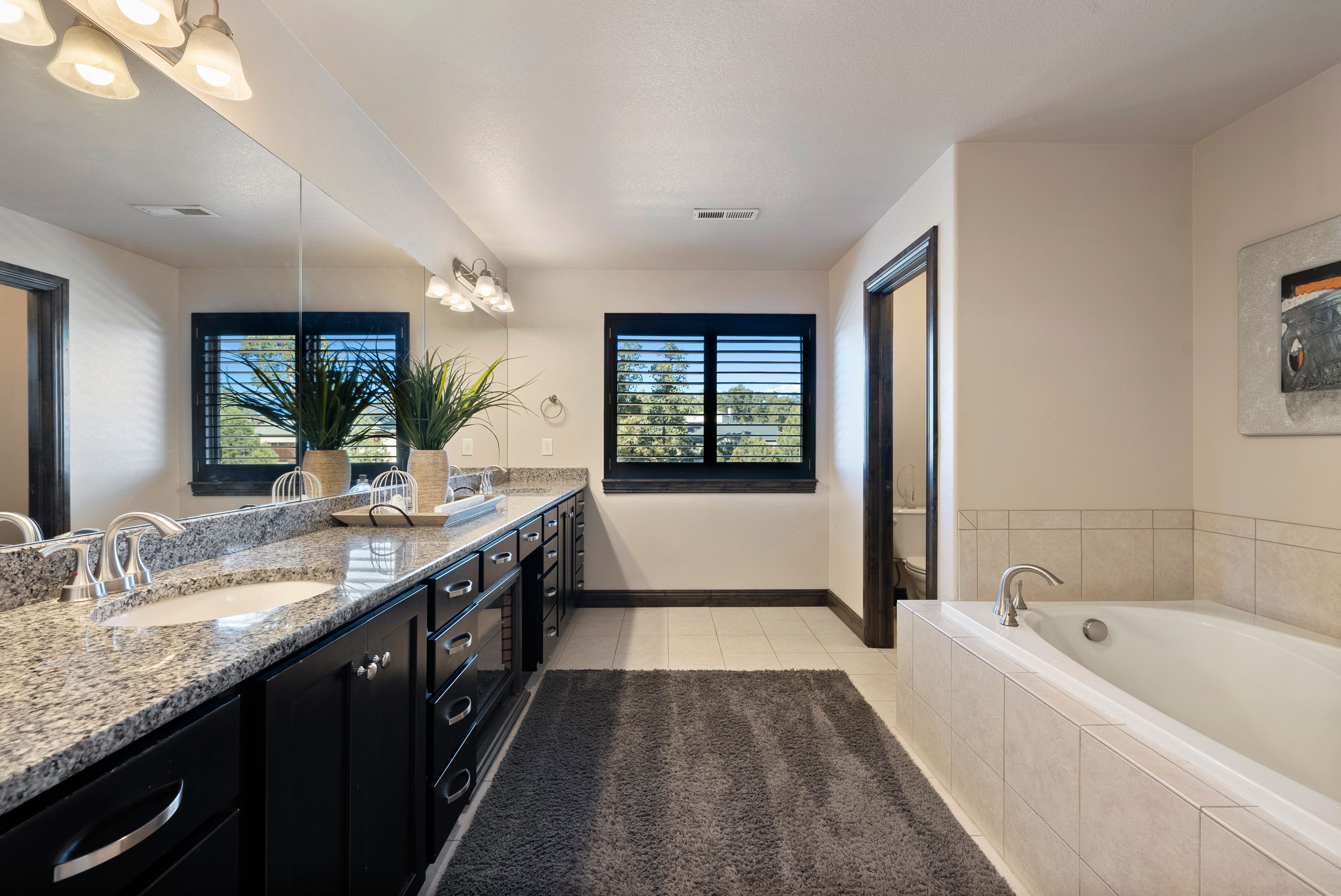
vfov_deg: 77.4
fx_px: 559
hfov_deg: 100.4
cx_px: 670
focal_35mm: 15
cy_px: 448
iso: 500
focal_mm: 15
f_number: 9
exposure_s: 1/2.5
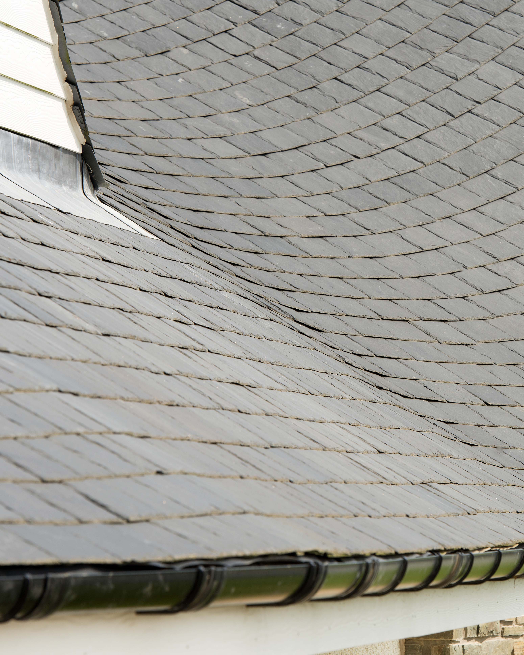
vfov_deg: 7.2
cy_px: 283
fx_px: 5177
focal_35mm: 267
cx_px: 449
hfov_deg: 5.8
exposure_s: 1/320
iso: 200
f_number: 8
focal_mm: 150
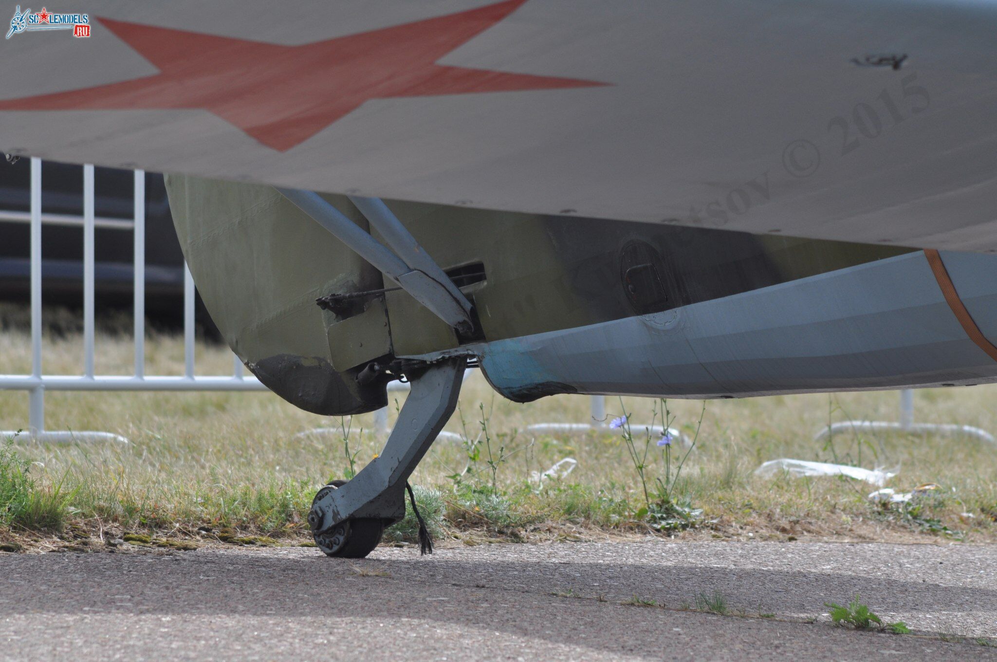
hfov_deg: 6.5
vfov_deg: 4.4
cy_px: 331
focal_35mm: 315
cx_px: 498
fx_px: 8713
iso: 200
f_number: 8
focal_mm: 210
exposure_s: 1/250
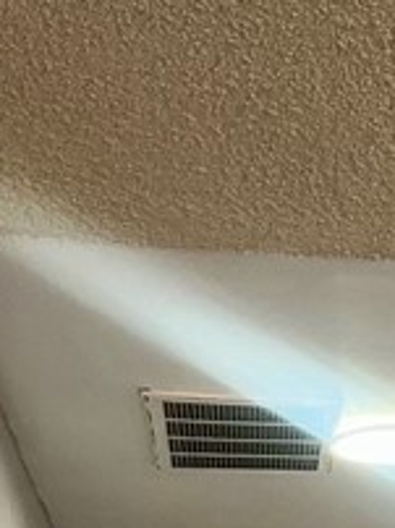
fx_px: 2013
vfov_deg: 12.6
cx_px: 855
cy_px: 1150
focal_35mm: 132
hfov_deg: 10.1
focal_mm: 5.1
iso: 125
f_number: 1.6
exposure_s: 1/94
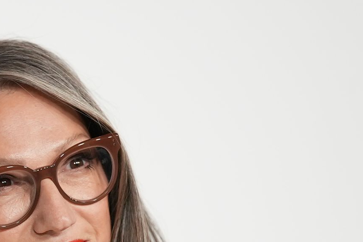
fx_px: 4549
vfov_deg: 3.0
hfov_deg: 4.6
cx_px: -5
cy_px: 260
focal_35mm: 451
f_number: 1.8
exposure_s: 1/1000
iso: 1250
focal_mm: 135
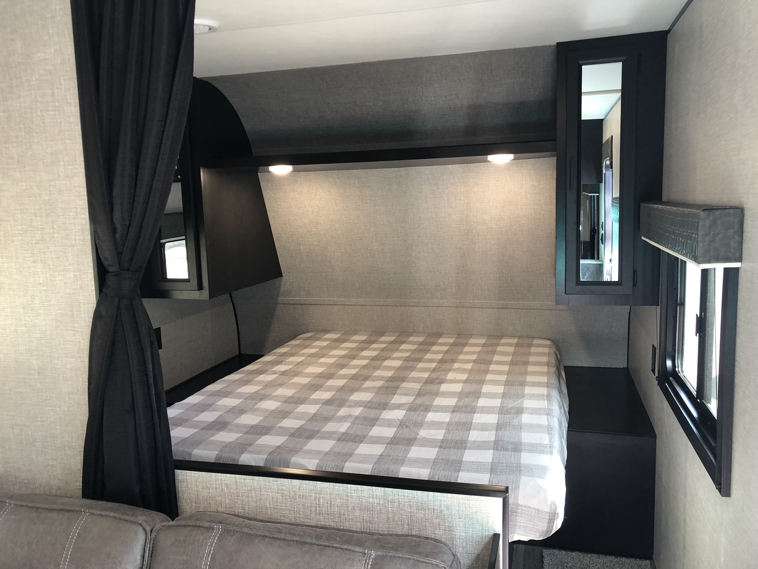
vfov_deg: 49.7
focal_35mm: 28
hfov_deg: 63.4
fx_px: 613
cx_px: 379
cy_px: 284
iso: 40
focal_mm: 3.99
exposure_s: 1/17
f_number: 1.8
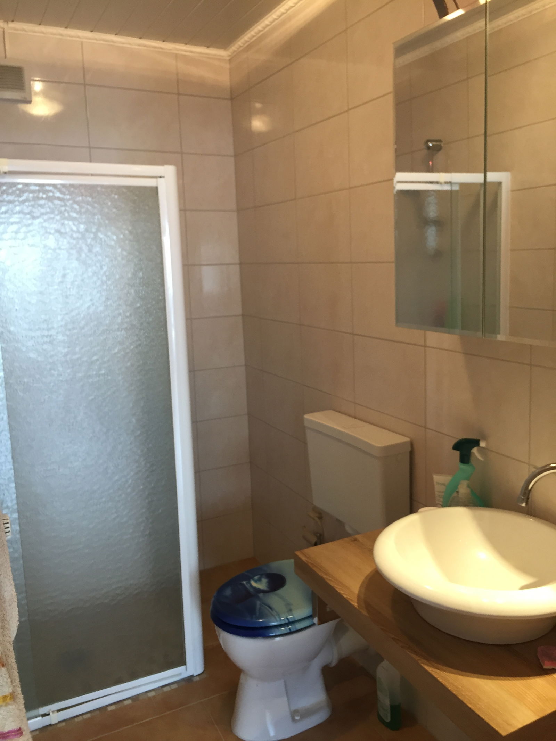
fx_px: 621
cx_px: 278
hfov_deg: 48.2
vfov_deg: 61.7
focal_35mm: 29
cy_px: 370
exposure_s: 1/33
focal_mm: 4.15
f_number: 2.2
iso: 125
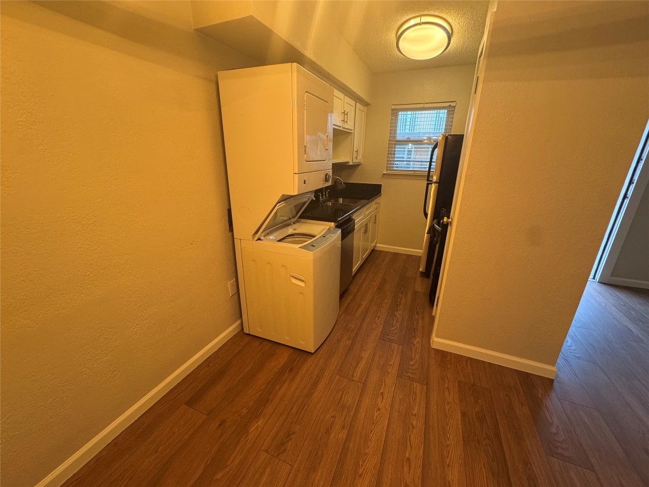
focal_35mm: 14
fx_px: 262
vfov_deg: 85.7
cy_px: 244
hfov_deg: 102.1
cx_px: 324
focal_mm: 2.22
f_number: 2.2
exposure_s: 1/60
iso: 250
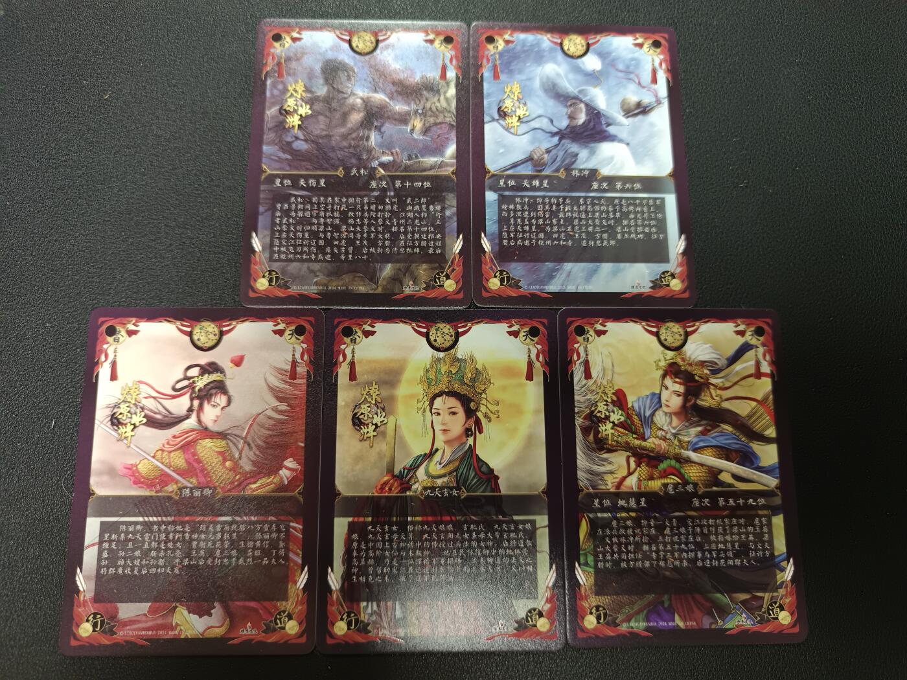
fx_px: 629
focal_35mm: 24
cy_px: 340
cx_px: 454
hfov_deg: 71.6
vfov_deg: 56.8
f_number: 1.7
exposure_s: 1/50
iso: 910
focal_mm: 5.31
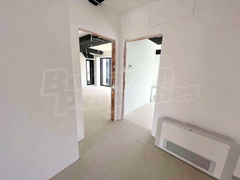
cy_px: 90
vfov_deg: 89.9
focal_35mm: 13
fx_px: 90
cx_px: 120
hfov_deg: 106.2
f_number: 1.8
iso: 32
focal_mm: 1.57
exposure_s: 1/266
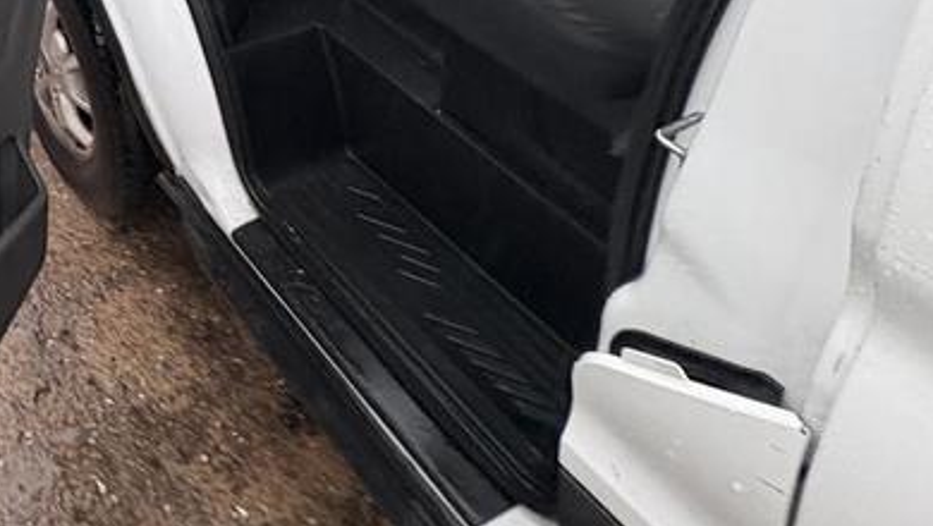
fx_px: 866
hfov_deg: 42.1
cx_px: -134
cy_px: -196
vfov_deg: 27.1
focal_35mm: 35
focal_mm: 2.22
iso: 250
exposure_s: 1/63
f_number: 2.2
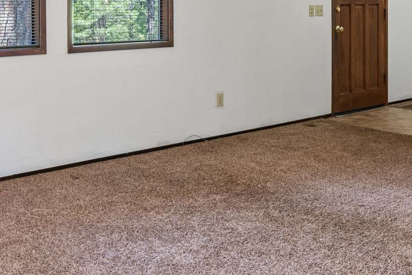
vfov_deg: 24.0
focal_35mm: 54
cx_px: 229
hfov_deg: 36.8
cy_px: 2
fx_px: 618
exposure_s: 1/2
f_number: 8
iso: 500
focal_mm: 16
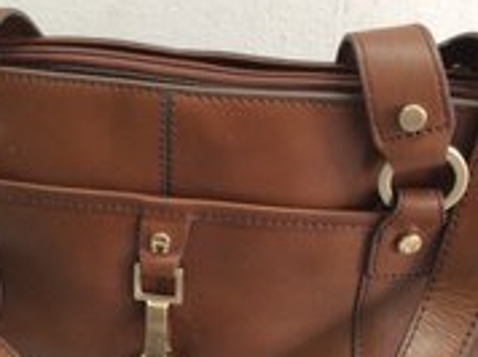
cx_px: 212
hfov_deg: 31.2
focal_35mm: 62
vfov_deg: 23.4
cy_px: 248
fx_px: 855
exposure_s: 1/24
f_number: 2.4
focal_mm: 3.3
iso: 40
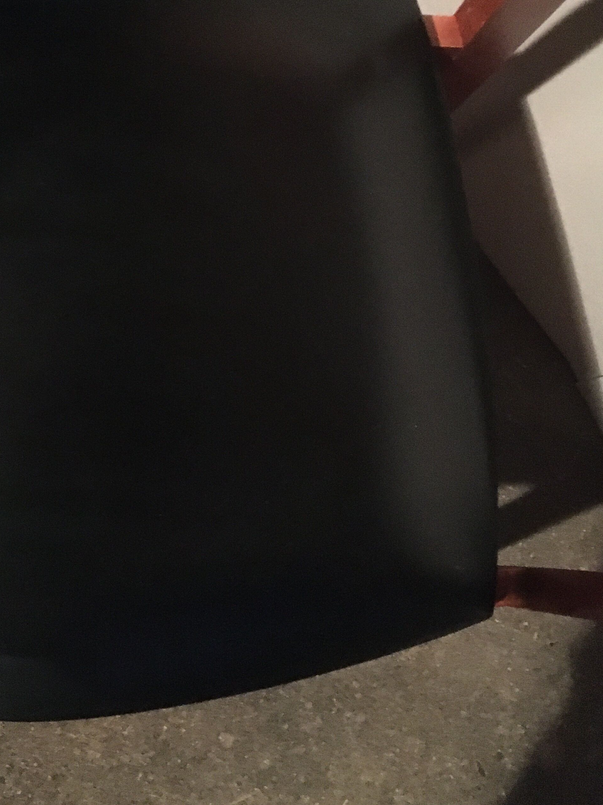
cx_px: 148
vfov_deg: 40.7
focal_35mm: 46
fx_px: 1069
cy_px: 268
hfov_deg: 30.9
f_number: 2.2
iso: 1000
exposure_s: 1/17
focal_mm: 4.15
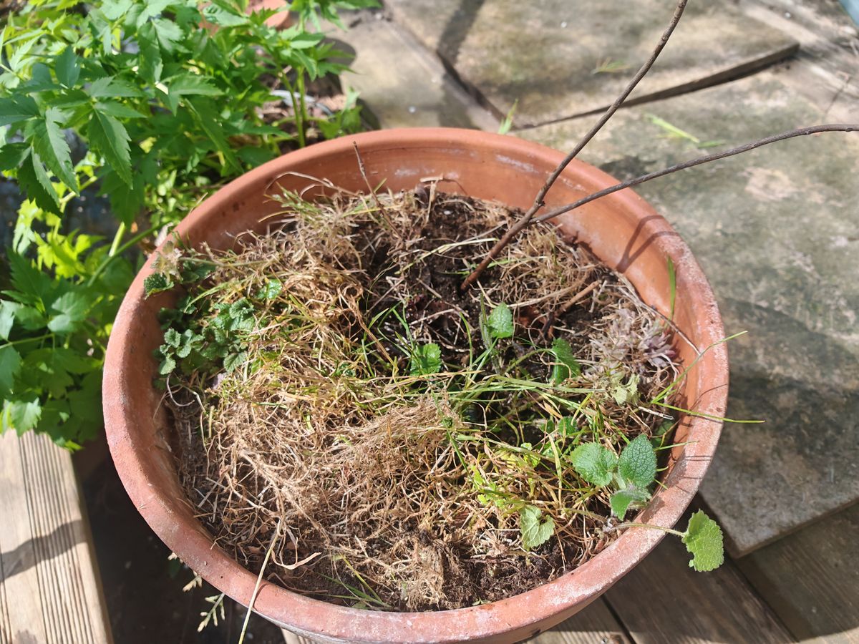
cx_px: 430
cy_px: 322
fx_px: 596
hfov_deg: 71.6
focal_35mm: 24
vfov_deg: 56.8
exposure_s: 1/2100
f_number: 2
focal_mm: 6.83
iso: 100
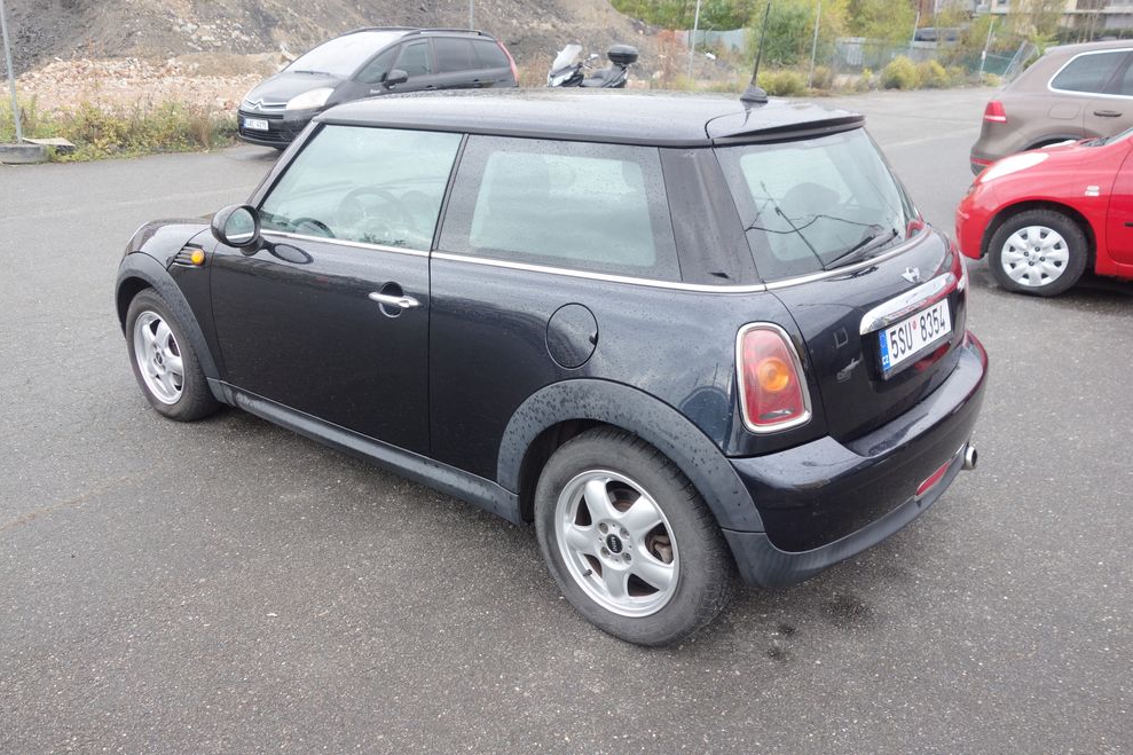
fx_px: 912
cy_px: 373
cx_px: 548
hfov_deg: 63.7
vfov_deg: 44.9
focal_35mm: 29
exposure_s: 1/100
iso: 125
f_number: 3.5
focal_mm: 10.4
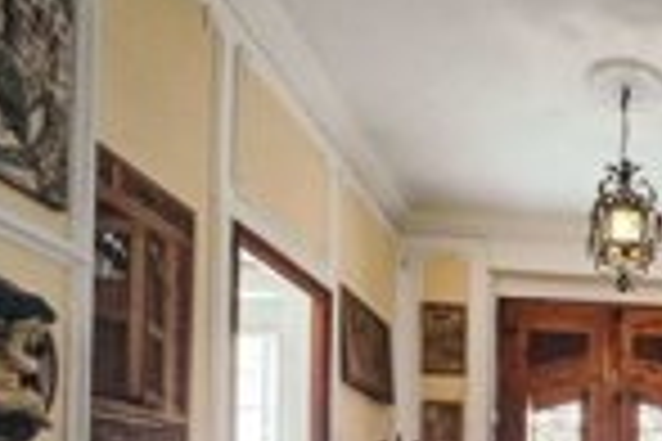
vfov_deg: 33.6
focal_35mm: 33
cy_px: 508
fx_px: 607
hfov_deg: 46.3
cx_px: 685
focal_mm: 2.2
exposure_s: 1/50
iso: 200
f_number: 2.2
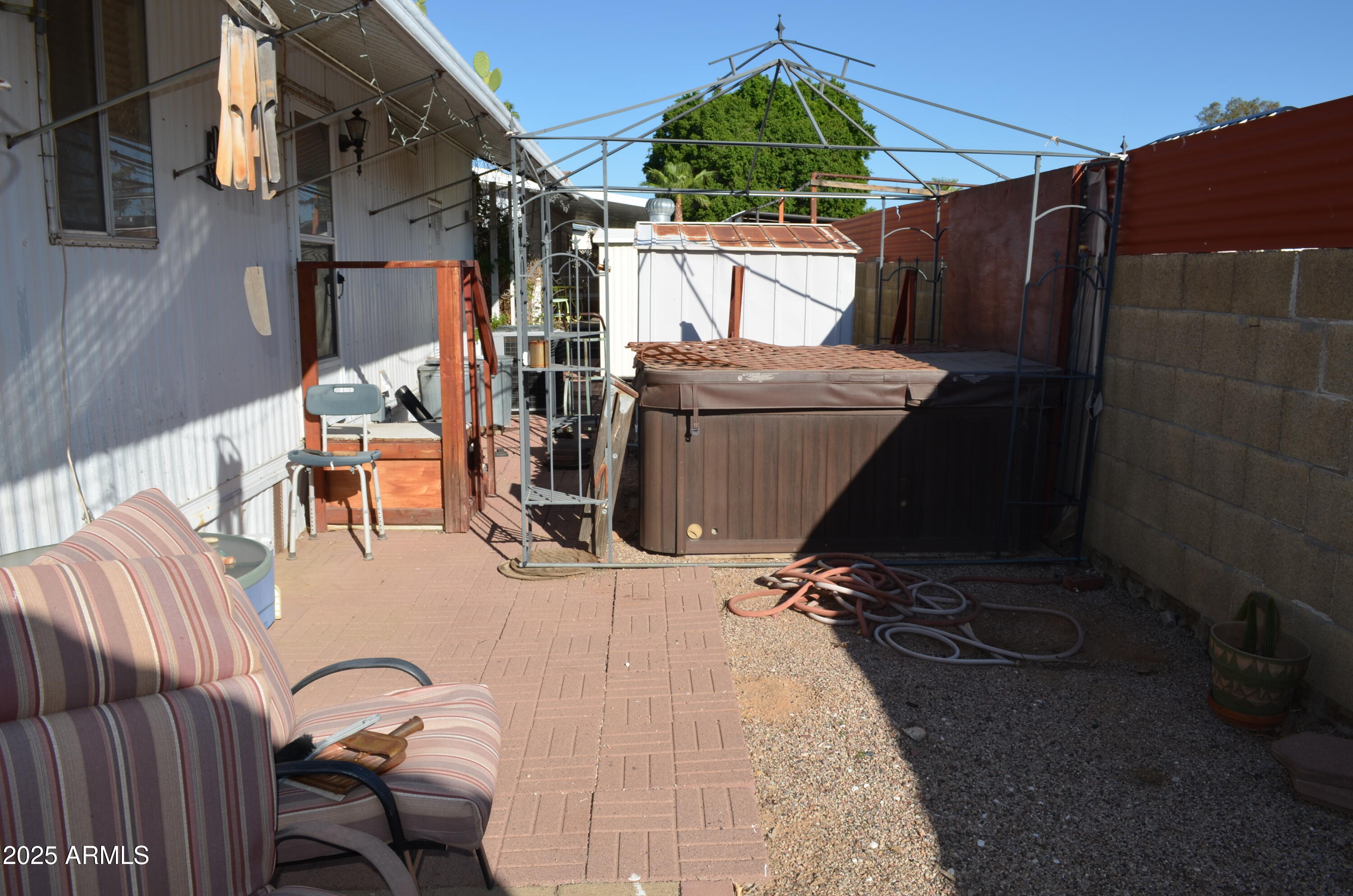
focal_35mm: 27
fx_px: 1013
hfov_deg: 67.5
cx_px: 676
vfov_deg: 47.7
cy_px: 448
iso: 100
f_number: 9
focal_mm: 18
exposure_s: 1/200
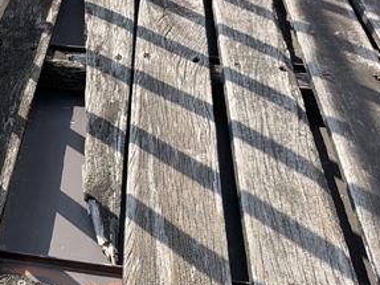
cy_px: 152
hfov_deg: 30.7
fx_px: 636
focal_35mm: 58
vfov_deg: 25.2
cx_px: -4
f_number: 1.8
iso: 25
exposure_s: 1/732
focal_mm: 4.25
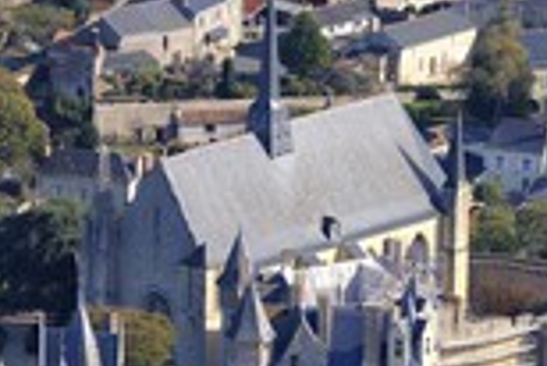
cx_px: 174
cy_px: 434
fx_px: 7254
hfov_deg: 4.3
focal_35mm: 477
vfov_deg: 2.9
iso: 400
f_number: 5.6
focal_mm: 175
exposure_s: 1/800
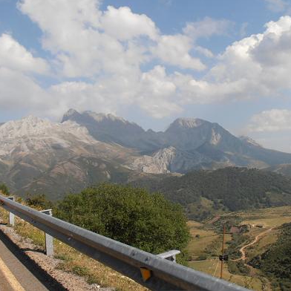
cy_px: 145
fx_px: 418
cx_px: 194
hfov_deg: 37.9
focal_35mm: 44
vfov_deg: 38.3
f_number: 3.9
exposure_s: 1/1250
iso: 80
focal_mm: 6.61
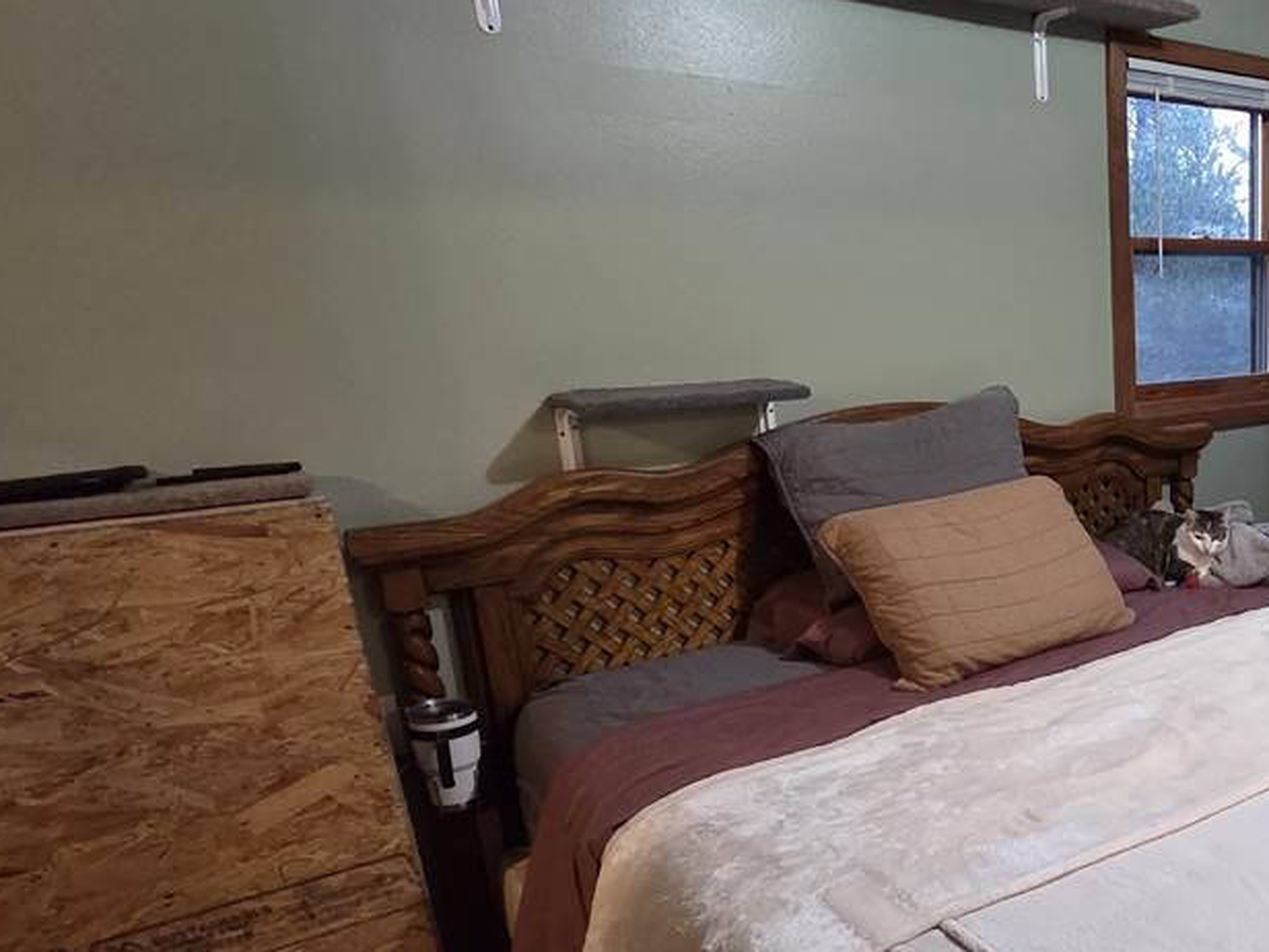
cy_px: 608
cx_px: 1228
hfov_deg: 53.5
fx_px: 990
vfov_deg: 50.7
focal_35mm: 27
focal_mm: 2.2
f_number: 2.2
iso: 1000
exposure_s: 1/60
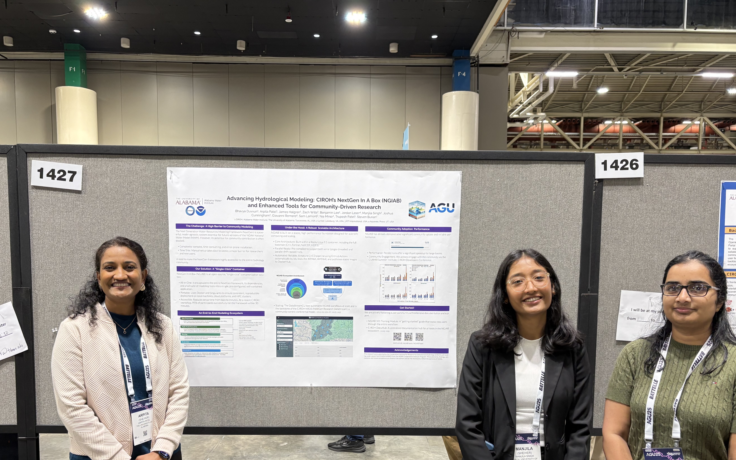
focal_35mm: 30
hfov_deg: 62.9
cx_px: 372
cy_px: 298
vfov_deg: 41.4
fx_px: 602
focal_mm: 5.96
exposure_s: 1/60
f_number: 1.6
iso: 160
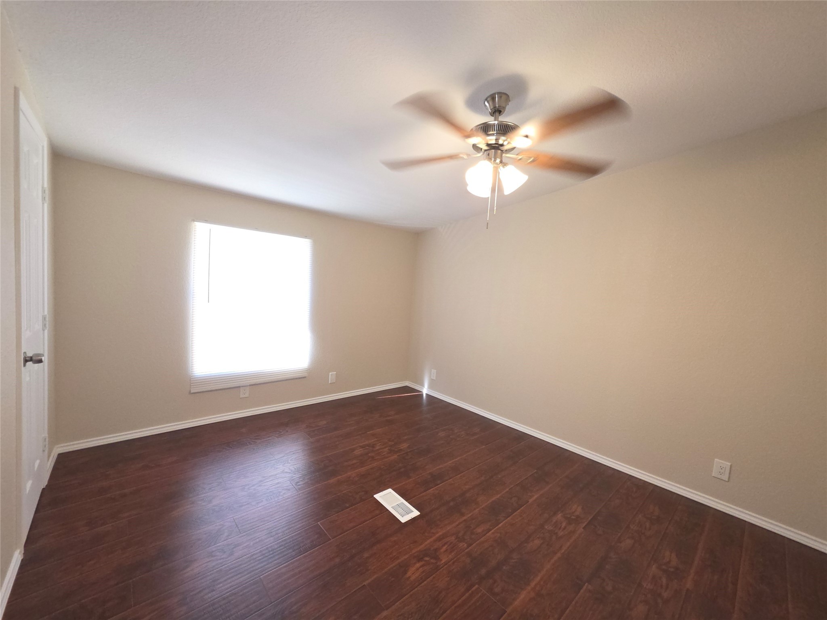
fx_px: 311
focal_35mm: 13
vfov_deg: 89.9
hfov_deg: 106.2
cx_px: 414
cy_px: 310
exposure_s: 1/60
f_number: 1.9
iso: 200
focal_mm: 2.2
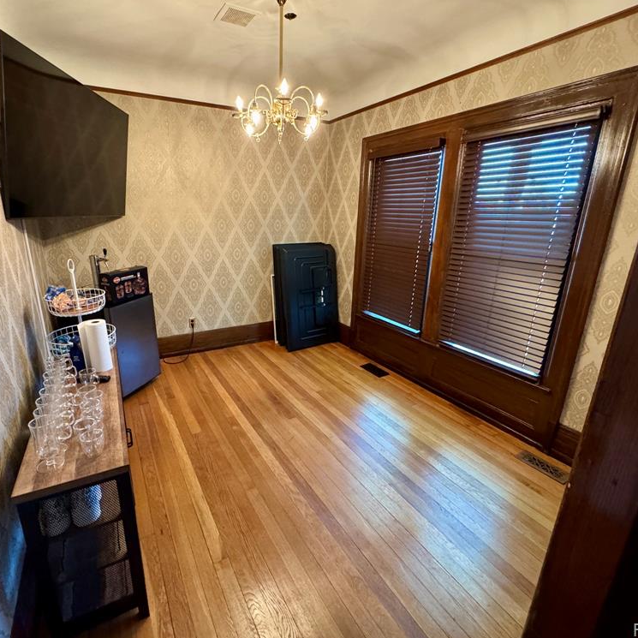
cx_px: 282
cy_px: 315
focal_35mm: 17
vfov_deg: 84.0
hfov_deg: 83.6
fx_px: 354
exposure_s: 1/60
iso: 1000
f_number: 2.2
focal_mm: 2.22
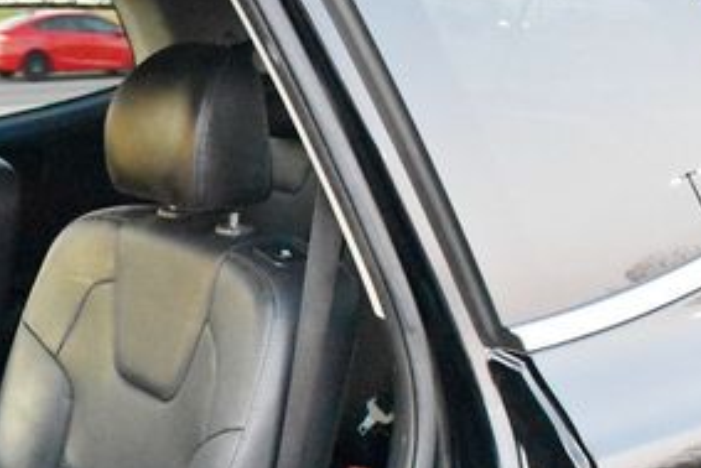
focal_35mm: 61
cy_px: 435
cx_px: 94
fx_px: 1188
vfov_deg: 21.7
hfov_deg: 31.6
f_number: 3.5
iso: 10000
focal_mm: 18
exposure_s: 1/125
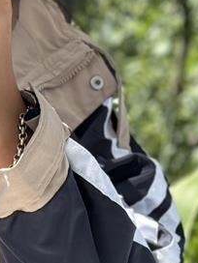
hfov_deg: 6.2
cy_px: 280
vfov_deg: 8.4
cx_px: -99
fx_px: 1792
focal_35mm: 235
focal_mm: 6.76
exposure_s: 1/407
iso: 64
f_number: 1.78
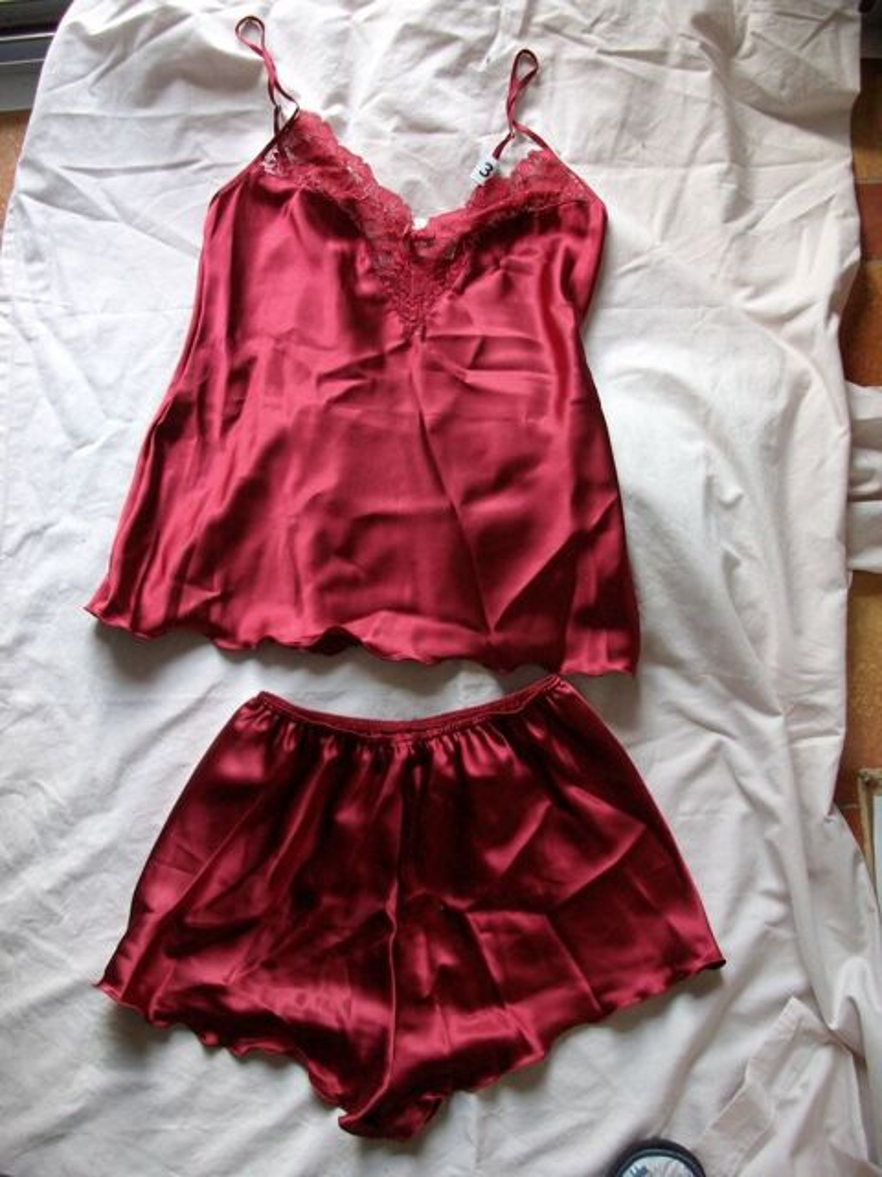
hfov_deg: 44.2
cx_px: 441
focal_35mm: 32
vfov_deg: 56.8
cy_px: 588
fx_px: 1087
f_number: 2.9
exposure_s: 1/40
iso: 167
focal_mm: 5.7
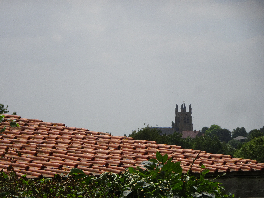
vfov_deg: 7.0
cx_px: 132
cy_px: 99
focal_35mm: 212
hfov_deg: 9.3
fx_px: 1617
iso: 80
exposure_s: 1/800
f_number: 6.3
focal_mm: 36.24
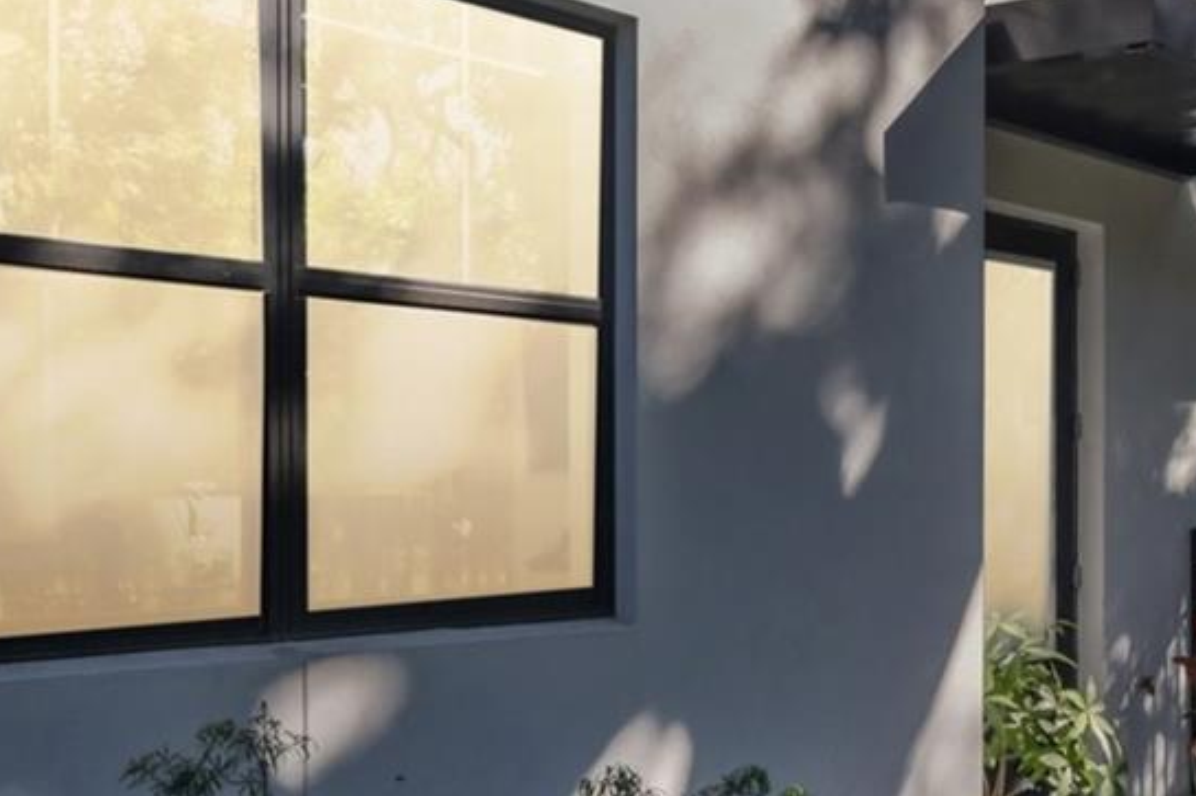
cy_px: 493
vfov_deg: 28.5
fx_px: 1561
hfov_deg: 40.2
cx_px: 961
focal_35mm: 47
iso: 400
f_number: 8
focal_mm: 16
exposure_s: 1/500
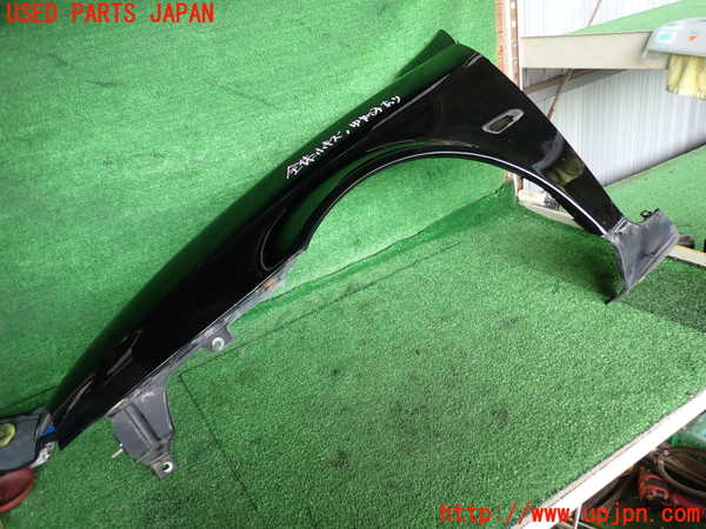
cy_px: 264
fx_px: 510
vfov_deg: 54.9
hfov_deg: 69.4
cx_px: 353
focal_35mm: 25
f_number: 2
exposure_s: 1/100
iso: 100
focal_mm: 4.5
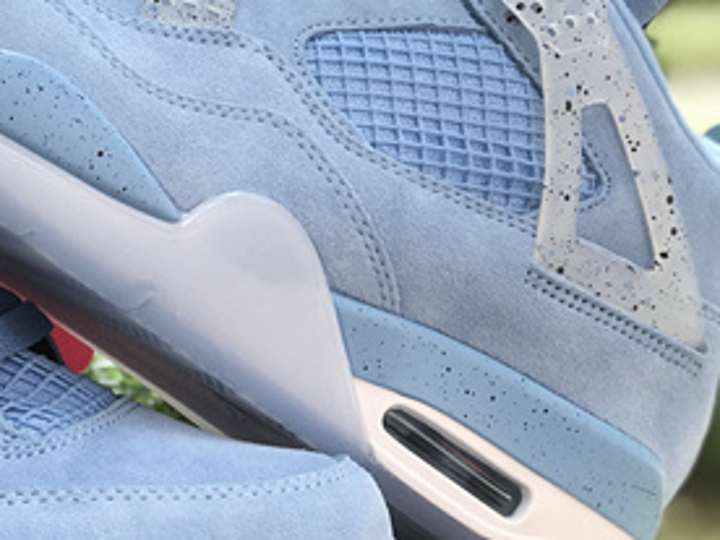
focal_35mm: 153
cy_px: 247
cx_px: -42
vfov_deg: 9.7
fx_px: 3182
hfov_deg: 12.7
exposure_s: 1/100
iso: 20
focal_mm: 6.6
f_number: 2.8
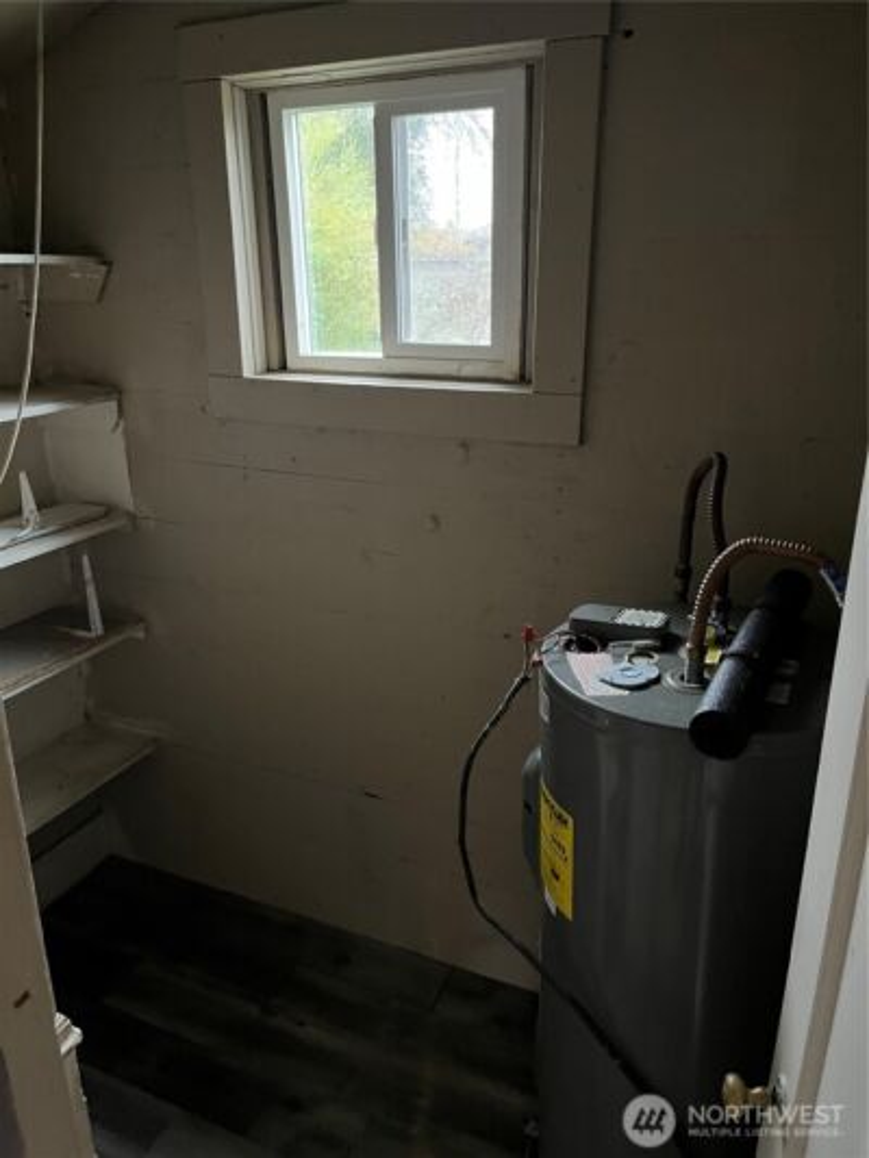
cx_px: 434
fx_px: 870
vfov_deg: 67.3
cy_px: 579
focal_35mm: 26
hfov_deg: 53.1
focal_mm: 5.1
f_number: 1.6
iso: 640
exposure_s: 1/30
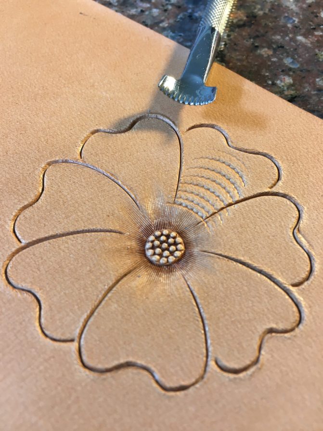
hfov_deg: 48.2
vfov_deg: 61.7
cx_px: 162
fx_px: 361
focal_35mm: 29
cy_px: 216
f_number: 2.2
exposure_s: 1/30
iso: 50
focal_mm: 4.15
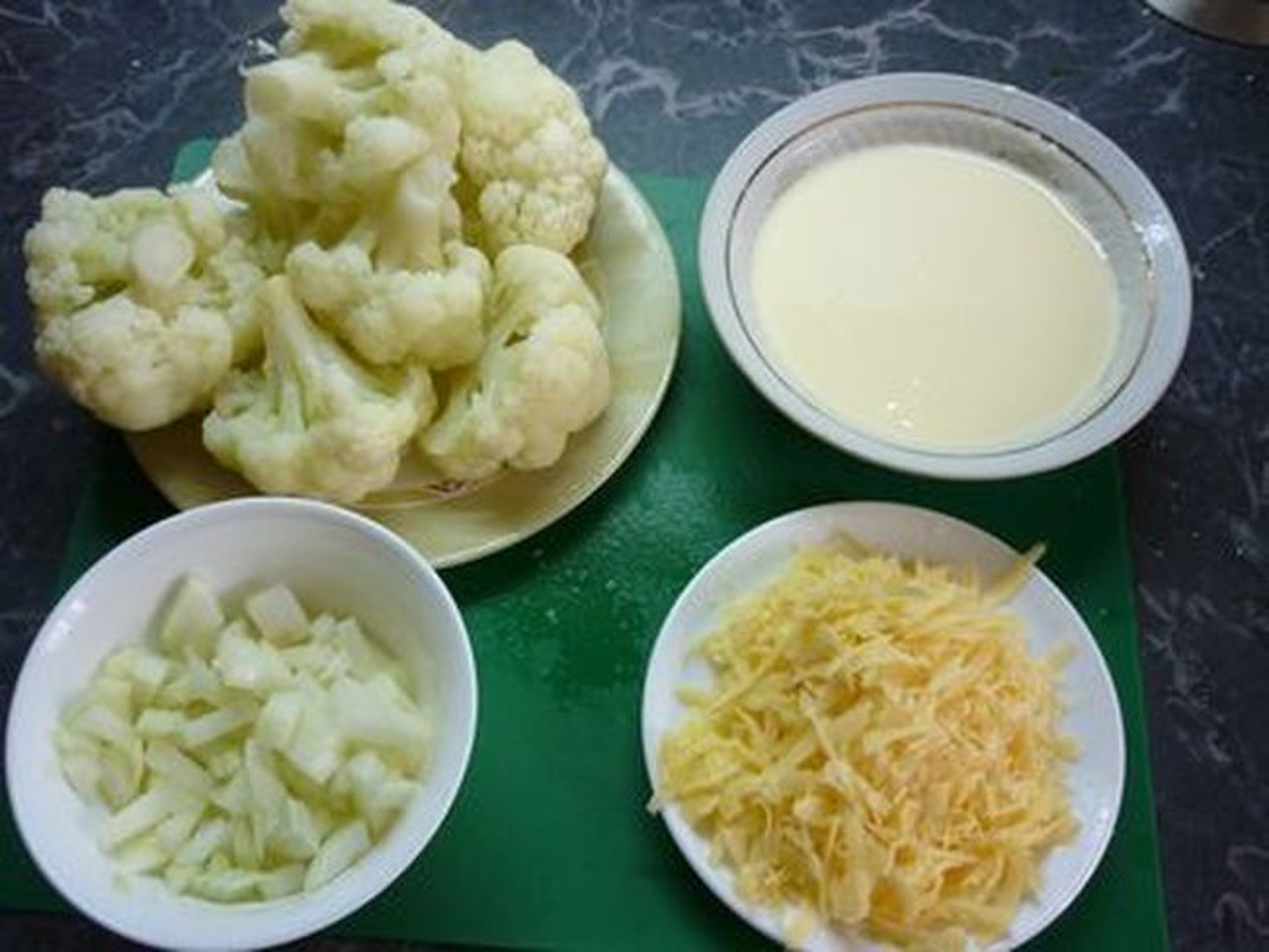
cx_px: 634
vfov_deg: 43.0
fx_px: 1210
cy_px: 476
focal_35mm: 33
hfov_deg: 55.3
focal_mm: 5.5
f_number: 2.8
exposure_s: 1/30
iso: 200
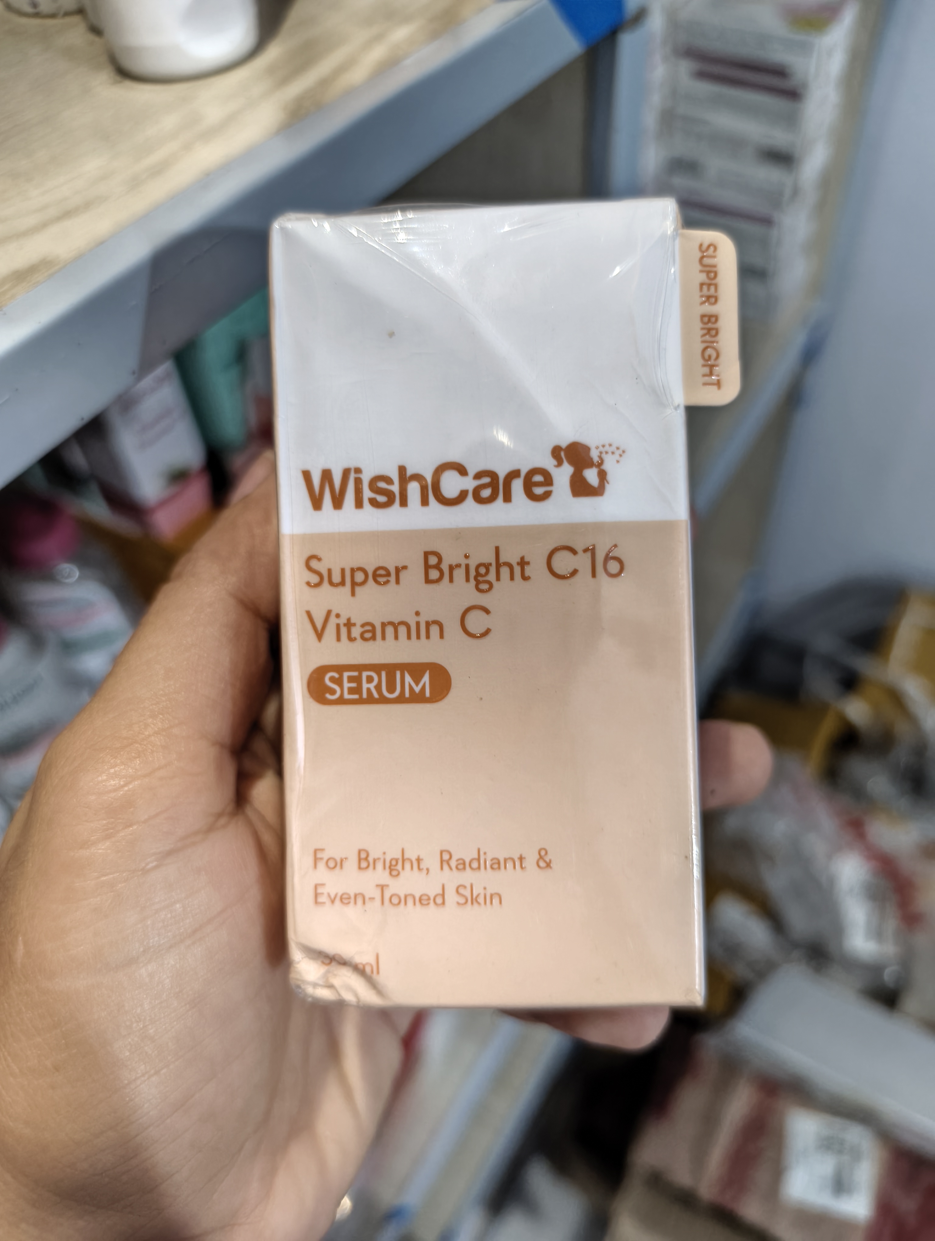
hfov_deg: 56.9
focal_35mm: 24
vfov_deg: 71.5
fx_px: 862
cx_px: 468
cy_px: 620
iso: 1141
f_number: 1.87
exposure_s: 1/50
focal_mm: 5.56
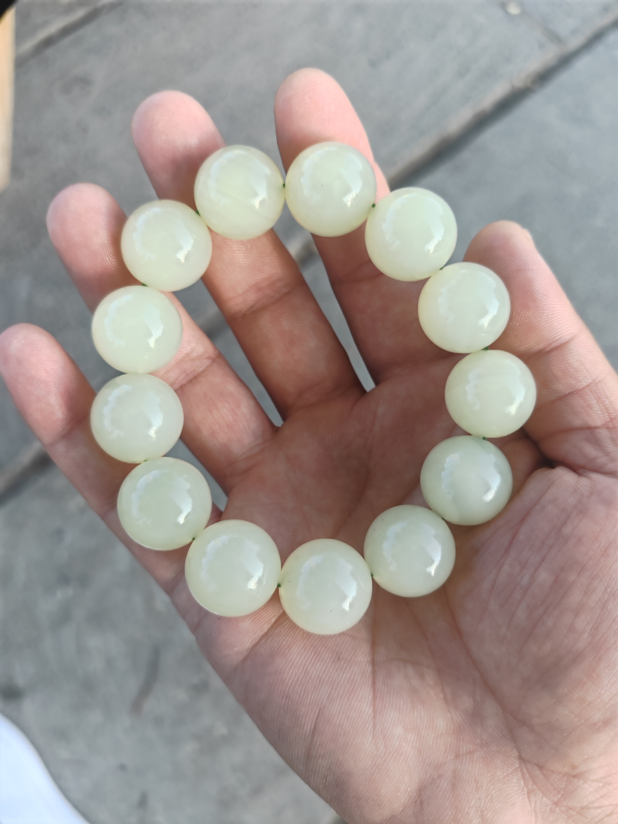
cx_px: 309
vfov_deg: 65.3
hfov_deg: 51.4
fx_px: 643
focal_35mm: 27
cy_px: 412
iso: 100
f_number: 1.8
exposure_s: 1/100
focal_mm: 6.14
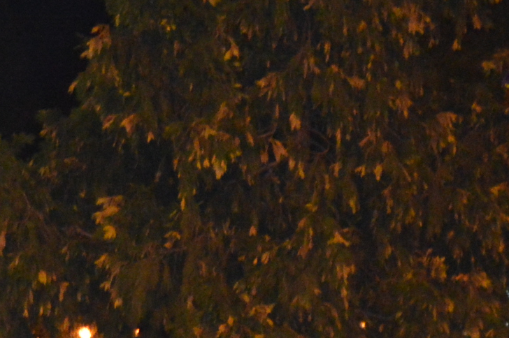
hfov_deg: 6.0
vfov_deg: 4.0
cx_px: -344
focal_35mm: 341
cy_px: 686
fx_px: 4818
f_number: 5.6
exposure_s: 1/60
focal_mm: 55
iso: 2500
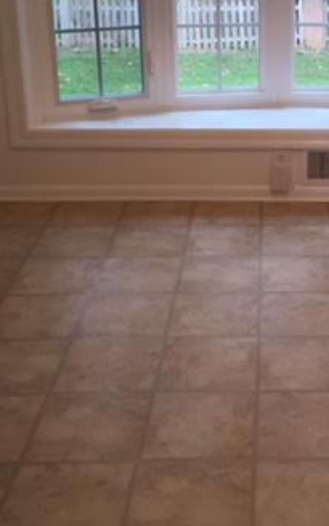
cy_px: 143
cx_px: 303
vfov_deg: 33.4
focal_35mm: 60
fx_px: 861
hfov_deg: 21.1
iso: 32
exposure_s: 1/40
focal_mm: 4.15
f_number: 2.2
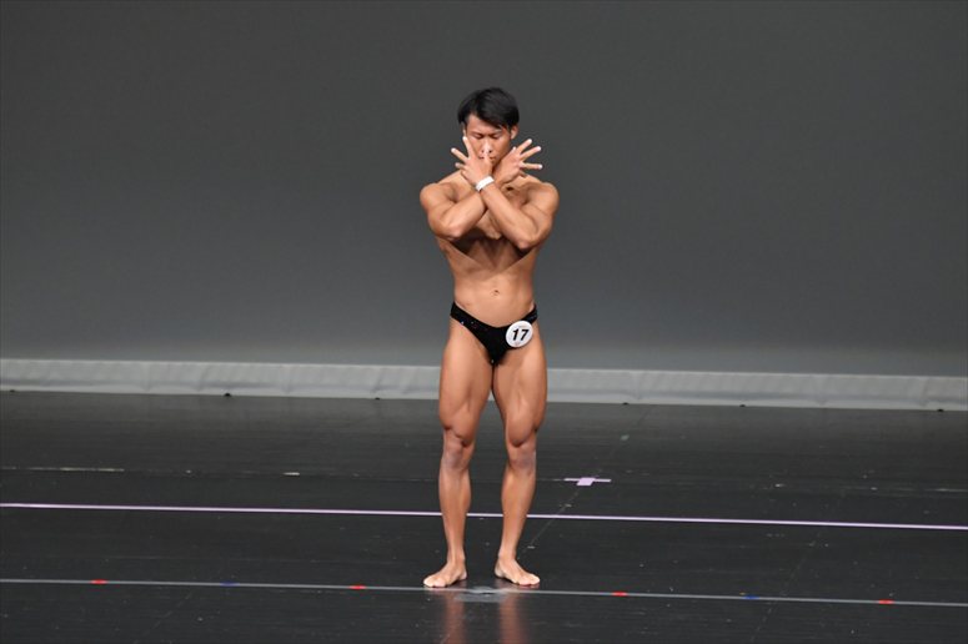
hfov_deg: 6.5
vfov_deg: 4.4
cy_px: 322
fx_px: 8466
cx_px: 484
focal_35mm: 315
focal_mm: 210
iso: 4000
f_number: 5.6
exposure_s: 1/400
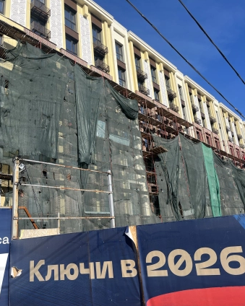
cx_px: 119
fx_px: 254
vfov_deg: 62.2
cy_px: 160
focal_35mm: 28
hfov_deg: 51.5
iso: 50
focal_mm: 5.1
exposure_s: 1/2899
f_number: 1.6
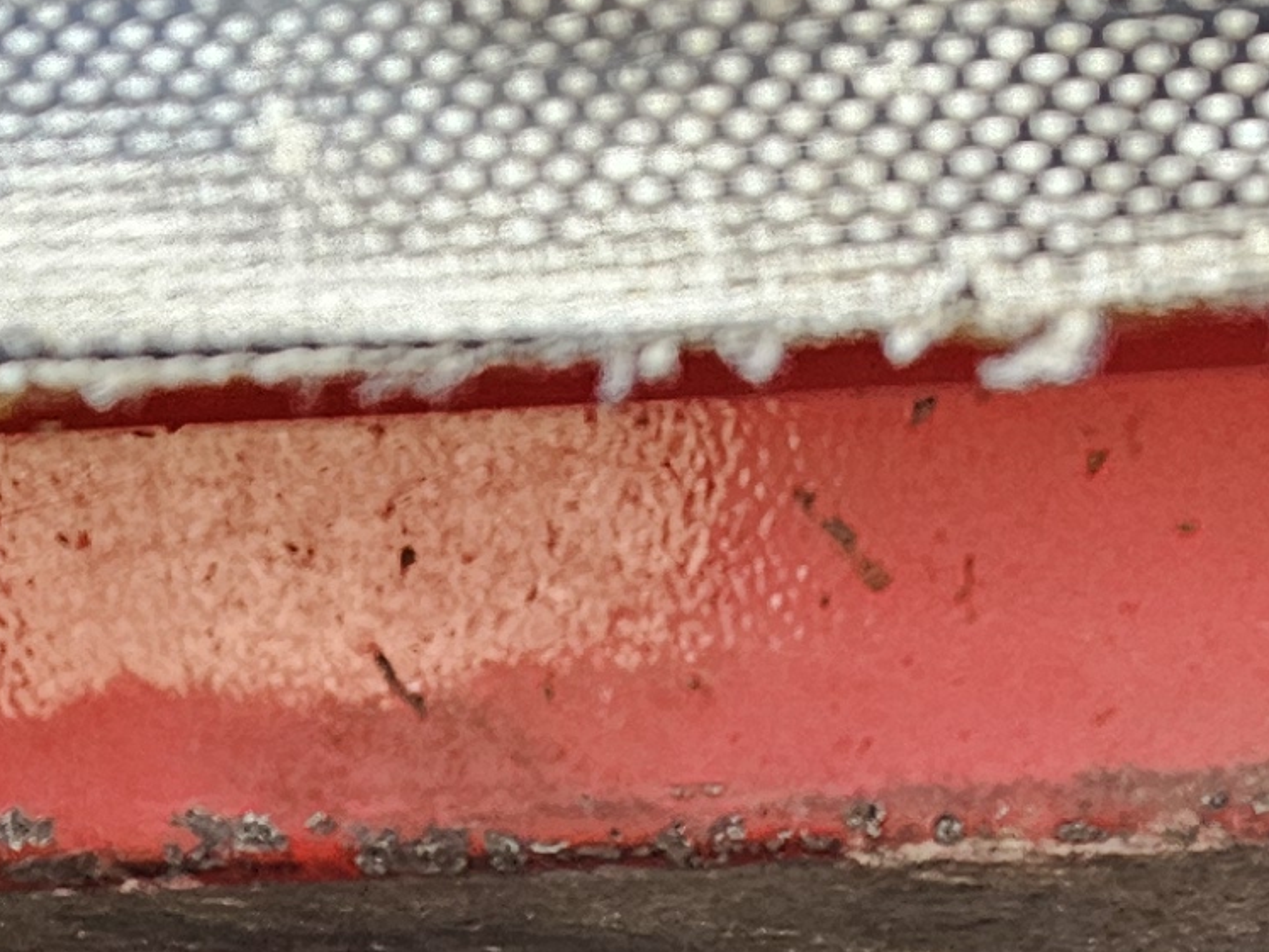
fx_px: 4509
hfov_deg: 15.9
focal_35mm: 123
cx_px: 1013
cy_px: 2259
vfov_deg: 10.4
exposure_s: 1/359
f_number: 1.8
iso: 320
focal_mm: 5.4
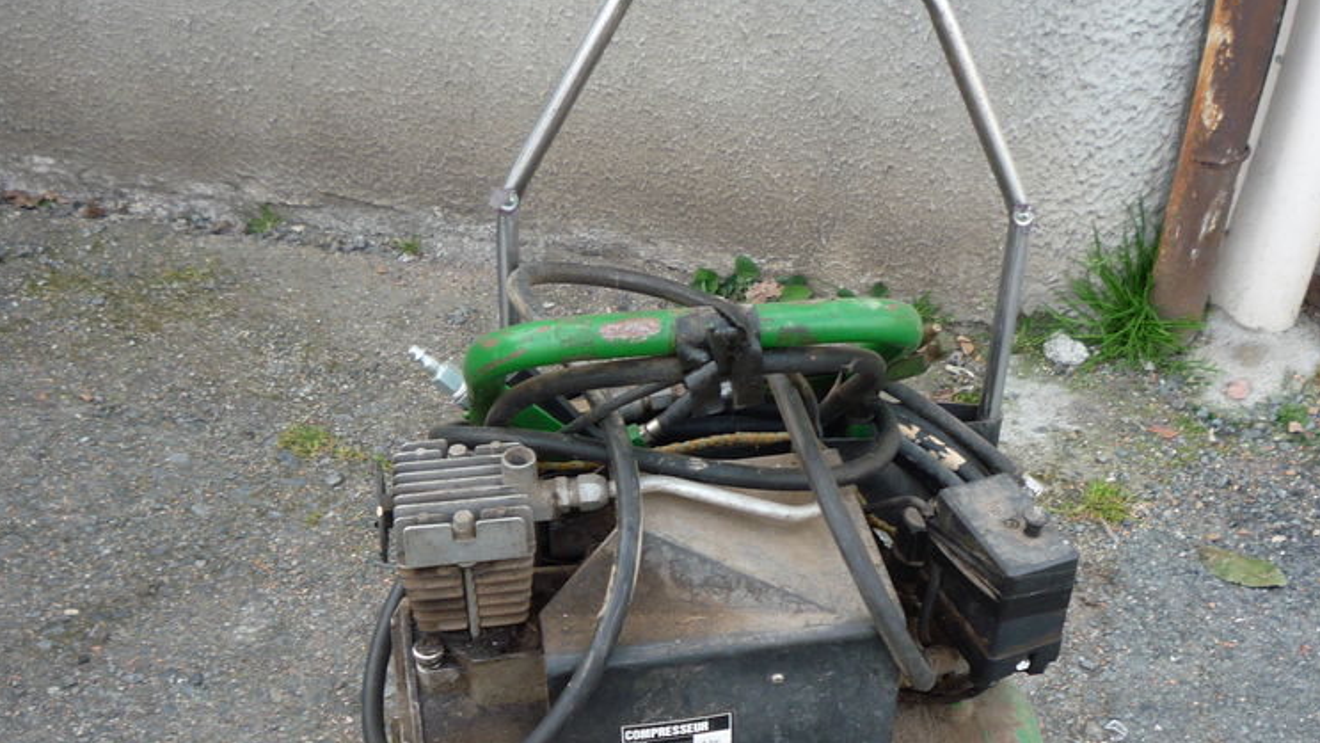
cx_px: 659
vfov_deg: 26.9
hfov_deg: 46.4
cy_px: 496
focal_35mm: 44
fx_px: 1540
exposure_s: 1/100
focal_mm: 5.2
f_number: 3.3
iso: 100
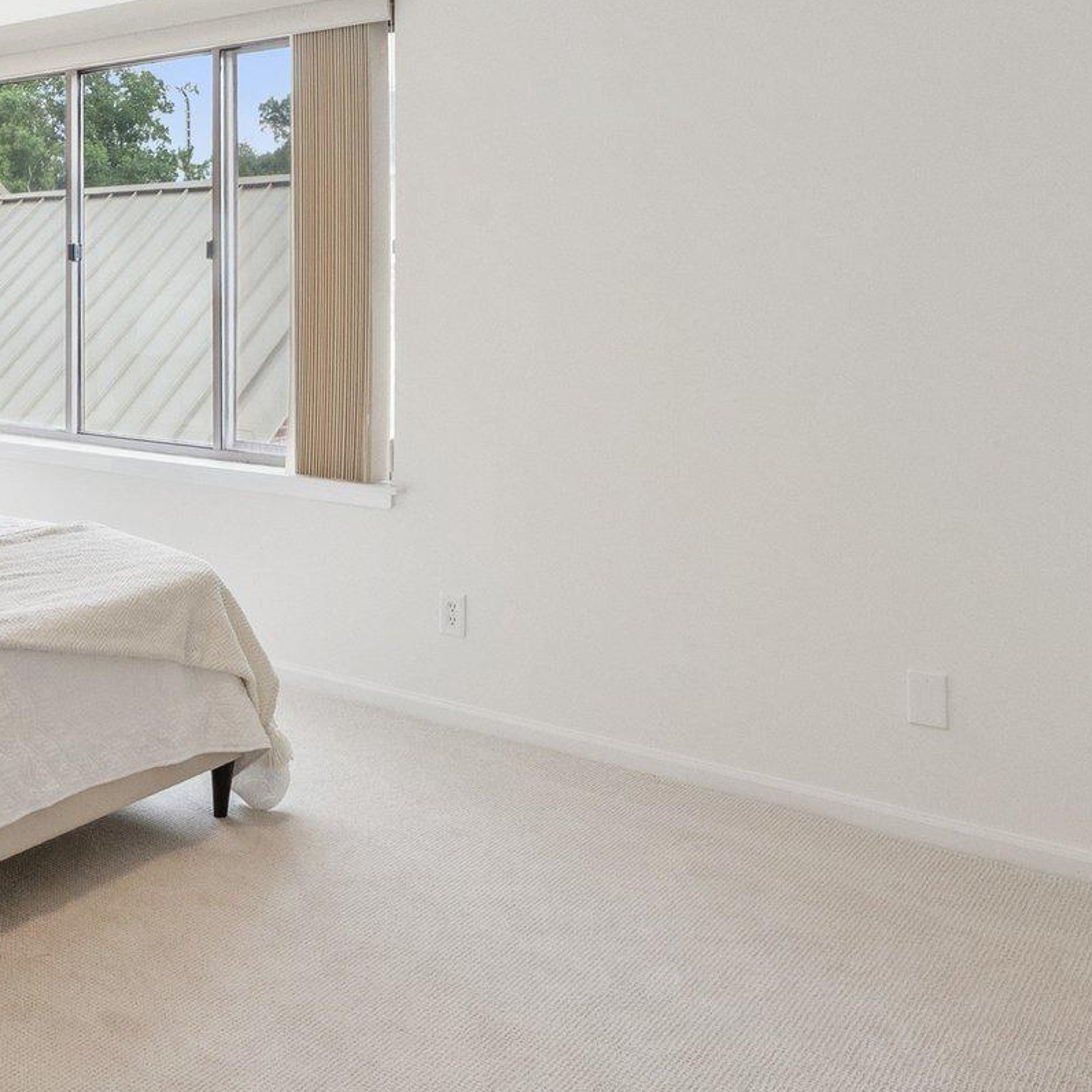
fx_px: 1249
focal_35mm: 35
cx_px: 75
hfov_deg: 42.6
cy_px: 316
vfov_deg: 46.0
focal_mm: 16
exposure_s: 1/125
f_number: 11
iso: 2000
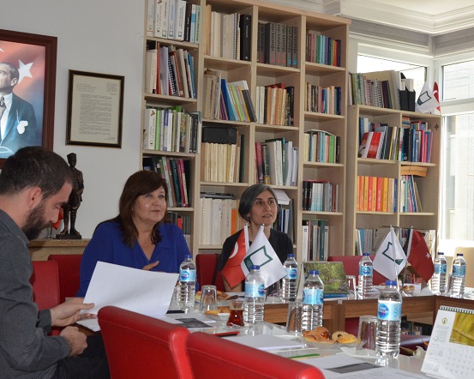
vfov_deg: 24.9
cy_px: 163
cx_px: 357
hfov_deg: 30.4
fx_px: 855
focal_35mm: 61
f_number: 8
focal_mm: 24
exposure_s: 1/250
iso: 1000
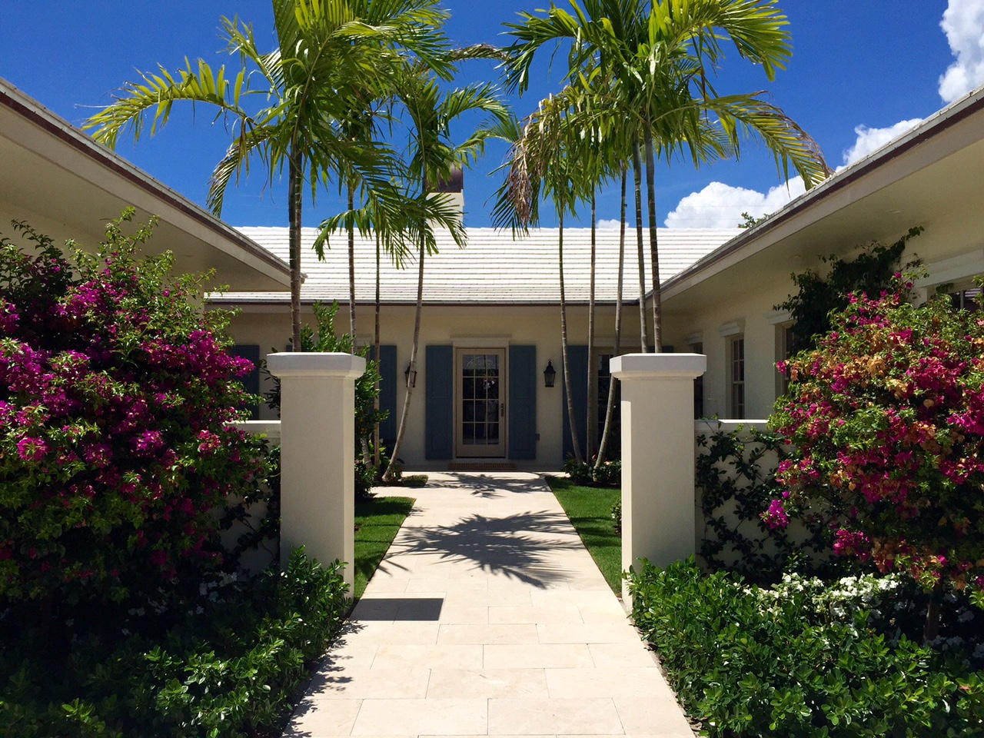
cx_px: 492
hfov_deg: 61.7
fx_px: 824
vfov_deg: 48.2
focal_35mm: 29
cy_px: 369
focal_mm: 4.15
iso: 32
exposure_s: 1/5650
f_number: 2.2
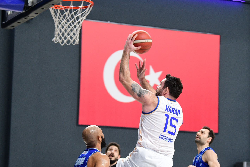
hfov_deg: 15.5
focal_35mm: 132
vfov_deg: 10.4
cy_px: 121
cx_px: 141
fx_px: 917
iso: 1000
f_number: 2.8
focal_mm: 75
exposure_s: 1/400
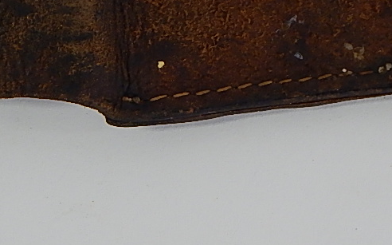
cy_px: -25
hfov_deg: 15.9
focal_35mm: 131
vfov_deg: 9.9
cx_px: 178
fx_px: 1399
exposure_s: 1/30
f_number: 3.4
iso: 125
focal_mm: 6.8
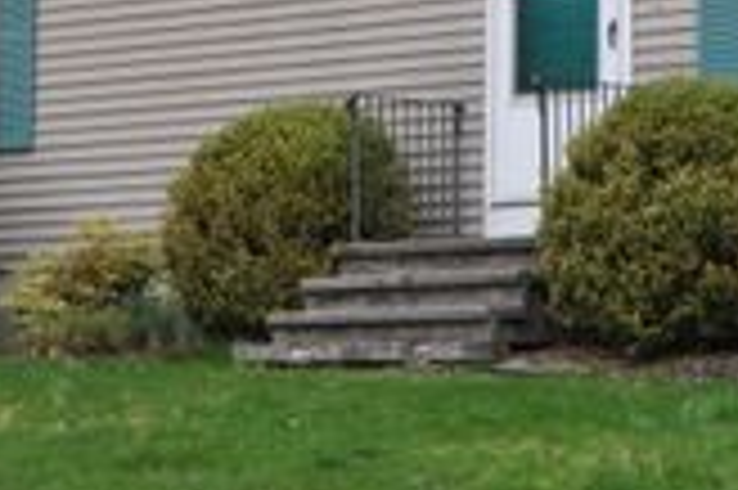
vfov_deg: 10.2
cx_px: 752
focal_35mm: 133
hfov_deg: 15.2
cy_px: -27
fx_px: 2714
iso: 320
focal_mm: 29
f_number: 5.6
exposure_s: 1/125
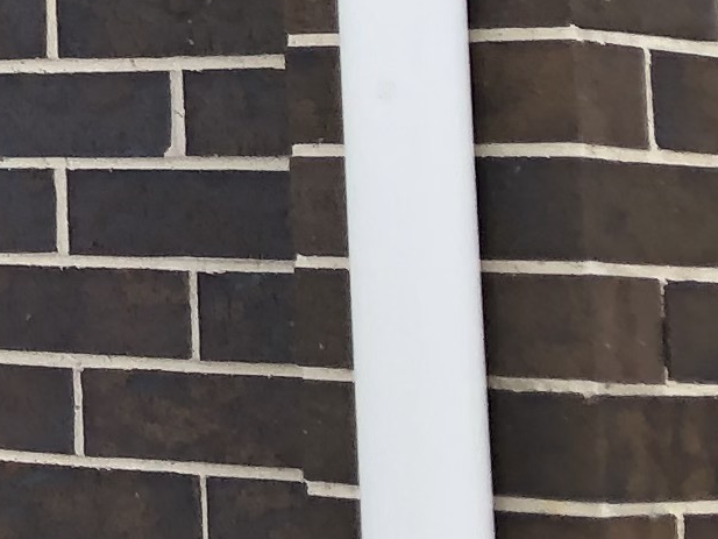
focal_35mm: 183
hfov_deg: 9.5
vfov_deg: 7.8
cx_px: -1074
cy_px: -525
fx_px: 3796
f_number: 1.8
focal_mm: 3.99
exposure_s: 1/787
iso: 20
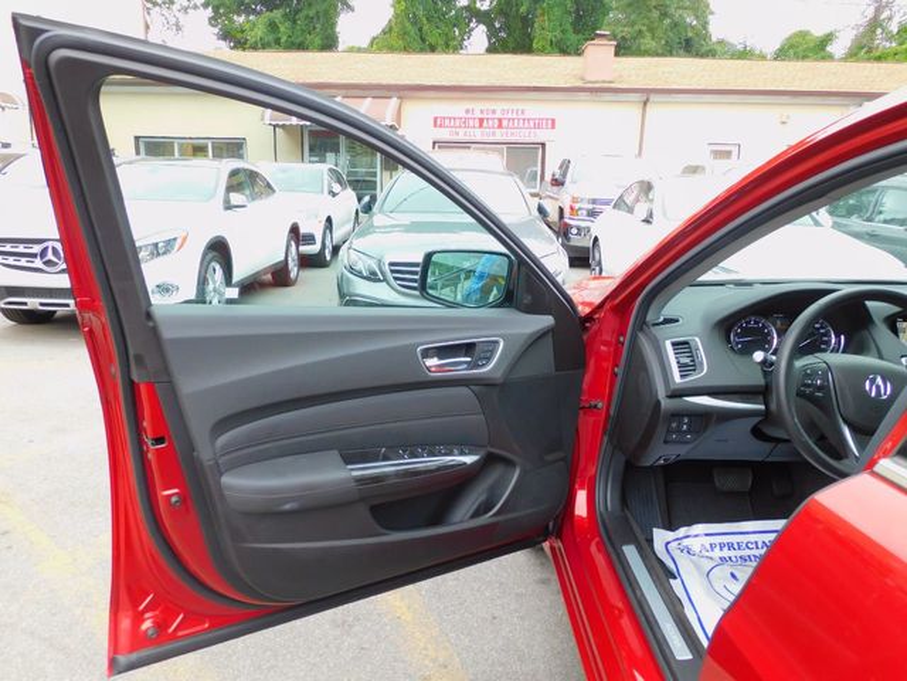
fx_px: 629
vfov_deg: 56.8
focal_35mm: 24
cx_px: 454
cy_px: 340
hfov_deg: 71.6
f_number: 3.3
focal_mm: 4.3
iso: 125
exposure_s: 1/50
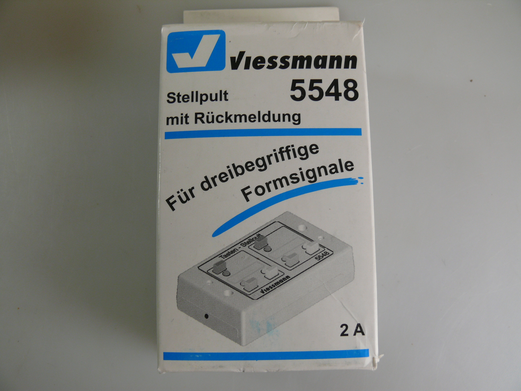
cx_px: 260
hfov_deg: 50.1
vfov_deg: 38.7
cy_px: 196
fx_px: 557
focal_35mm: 37
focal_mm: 7.8
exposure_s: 1/100
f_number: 3.6
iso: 100
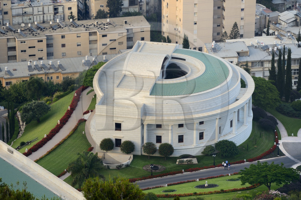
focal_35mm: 200
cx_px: 150
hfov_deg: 10.3
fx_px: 1672
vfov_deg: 6.9
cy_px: 100
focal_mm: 200
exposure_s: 1/250
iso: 200
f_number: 5
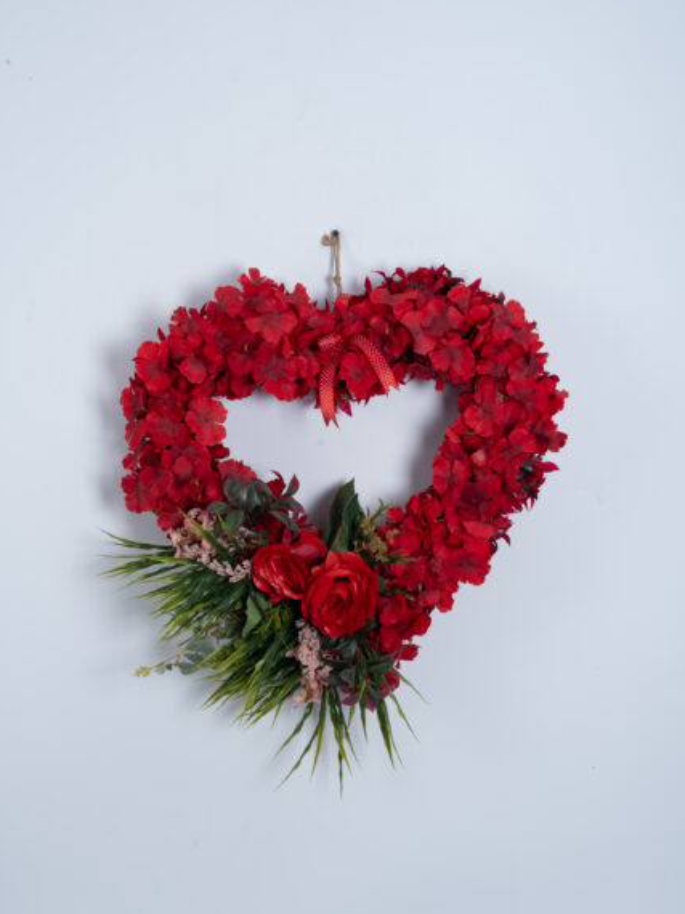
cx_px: 342
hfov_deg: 15.1
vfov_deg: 20.0
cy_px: 501
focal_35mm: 98
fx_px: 2588
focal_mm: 60
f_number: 11
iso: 80
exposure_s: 1/125
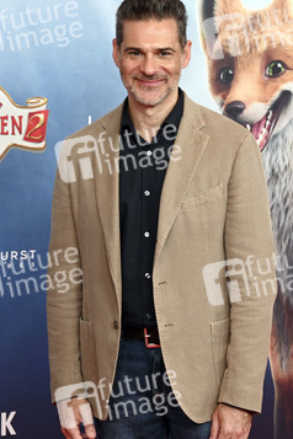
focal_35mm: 84
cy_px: 215
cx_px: 154
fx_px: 1025
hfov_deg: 16.3
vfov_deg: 24.2
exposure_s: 1/125
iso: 1000
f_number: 8
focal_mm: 75
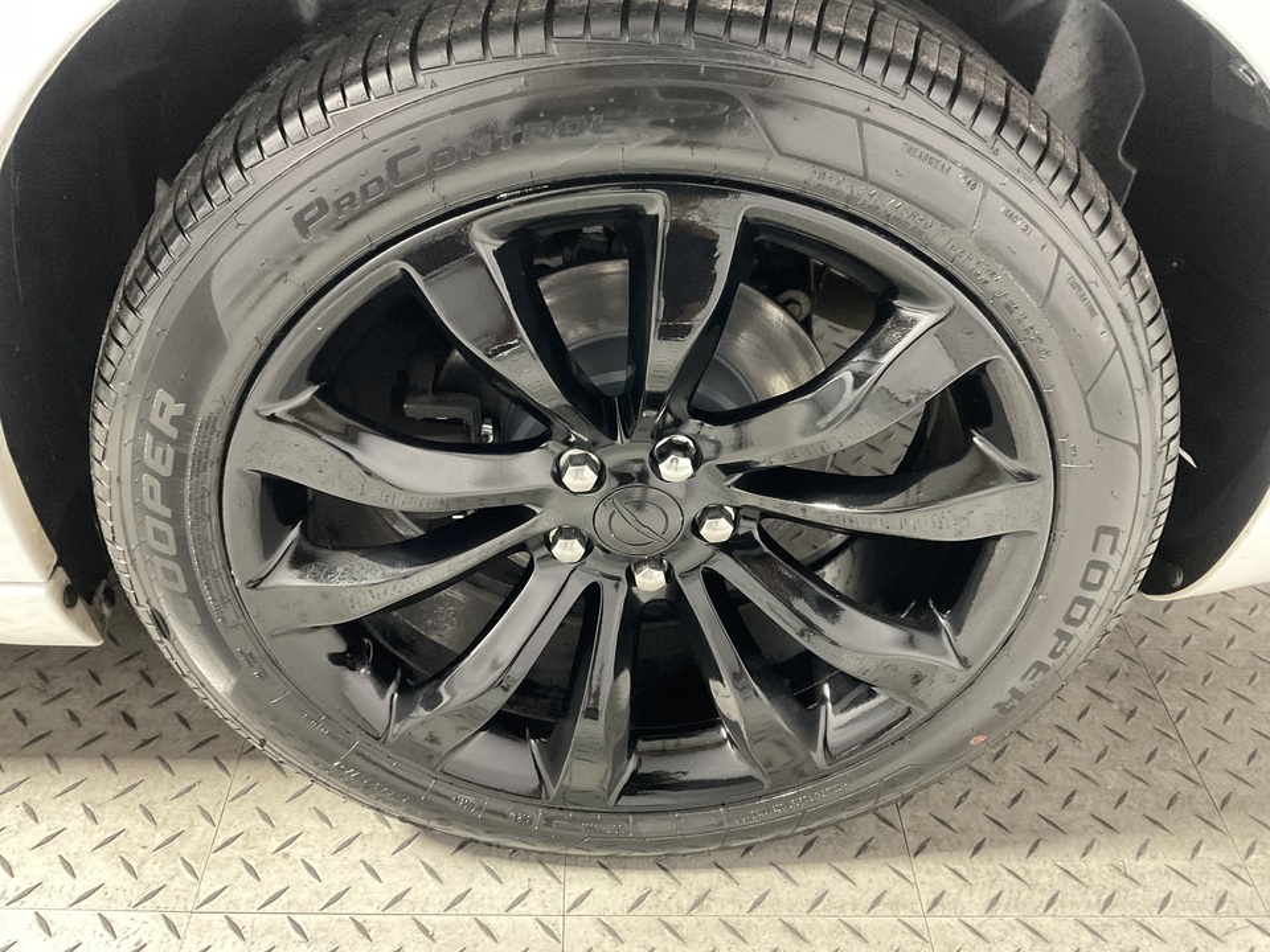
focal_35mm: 29
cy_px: 476
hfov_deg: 61.7
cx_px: 635
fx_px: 1064
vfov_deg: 48.2
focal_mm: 3
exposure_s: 1/30
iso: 500
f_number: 1.8
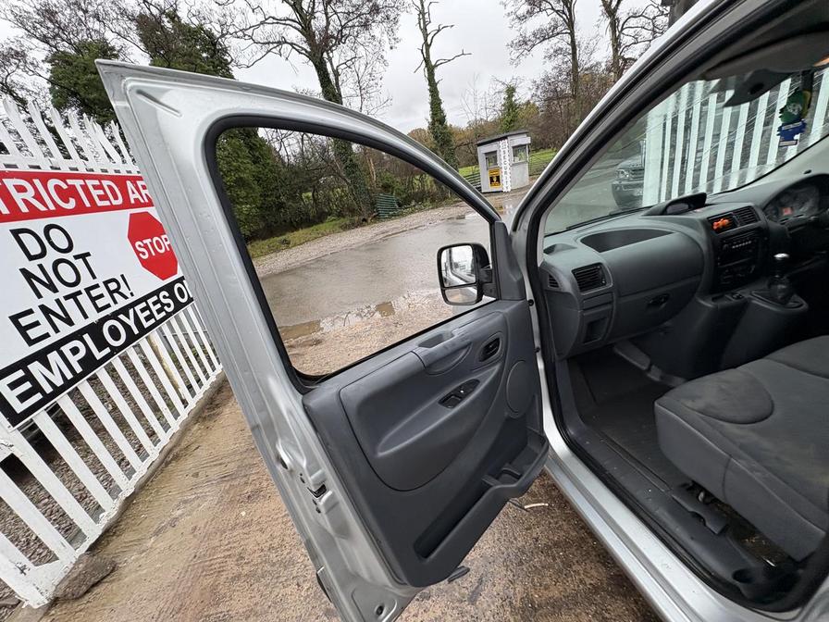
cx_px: 414
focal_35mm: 14
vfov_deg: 85.7
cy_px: 311
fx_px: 335
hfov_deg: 102.1
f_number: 2.2
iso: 125
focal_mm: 2.22
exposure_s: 1/99
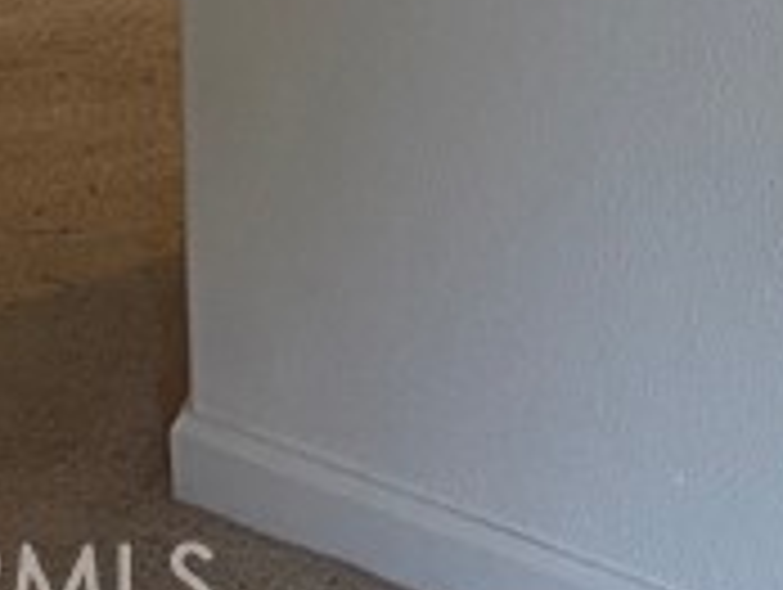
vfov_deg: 8.4
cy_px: -1081
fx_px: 3466
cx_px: 1854
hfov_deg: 11.0
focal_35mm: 153
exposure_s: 1/60
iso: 100
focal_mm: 4.2
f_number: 1.6
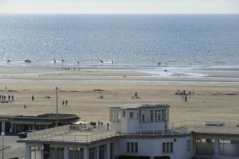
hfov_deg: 10.3
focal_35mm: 200
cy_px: 80
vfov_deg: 6.9
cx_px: 120
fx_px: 1328
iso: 200
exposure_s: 1/320
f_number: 10
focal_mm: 200
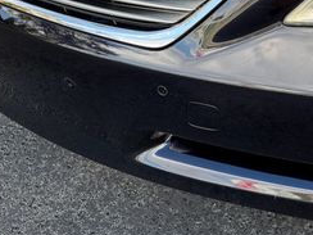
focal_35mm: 63
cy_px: 3
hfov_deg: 28.3
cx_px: 334
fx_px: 570
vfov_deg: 22.4
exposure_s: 1/481
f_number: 1.78
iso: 100
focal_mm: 6.76
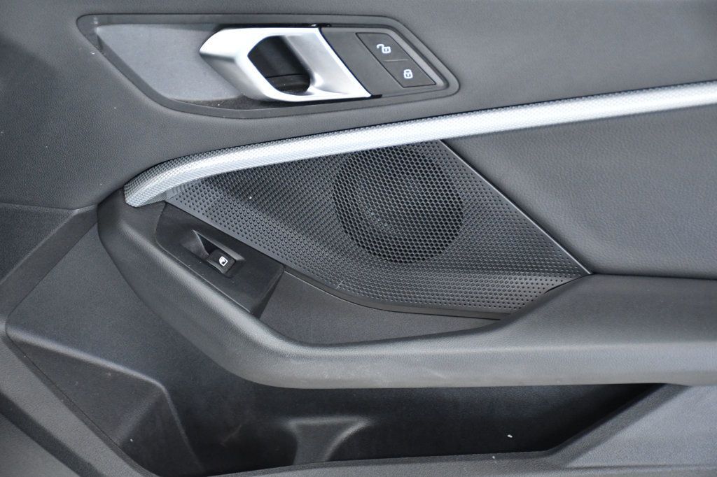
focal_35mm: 90
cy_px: 238
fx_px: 1792
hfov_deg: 22.6
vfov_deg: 15.2
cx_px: 358
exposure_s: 1/100
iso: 2500
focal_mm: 60
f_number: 5
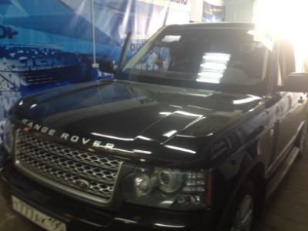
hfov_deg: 52.6
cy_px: 116
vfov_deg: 40.7
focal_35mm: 35
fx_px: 311
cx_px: 154
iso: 100
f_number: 2.4
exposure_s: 1/20
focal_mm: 4.28
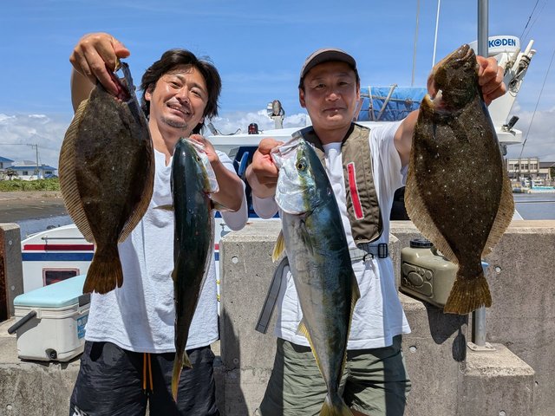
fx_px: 385
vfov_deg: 56.8
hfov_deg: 71.6
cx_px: 278
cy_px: 208
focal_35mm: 24
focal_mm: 4.53
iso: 28
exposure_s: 1/3125
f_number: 1.7
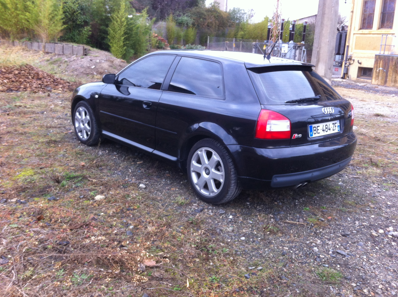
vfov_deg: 39.6
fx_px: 413
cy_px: 145
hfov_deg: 51.4
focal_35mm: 36
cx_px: 201
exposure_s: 1/60
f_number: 2.8
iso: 100
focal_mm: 3.85
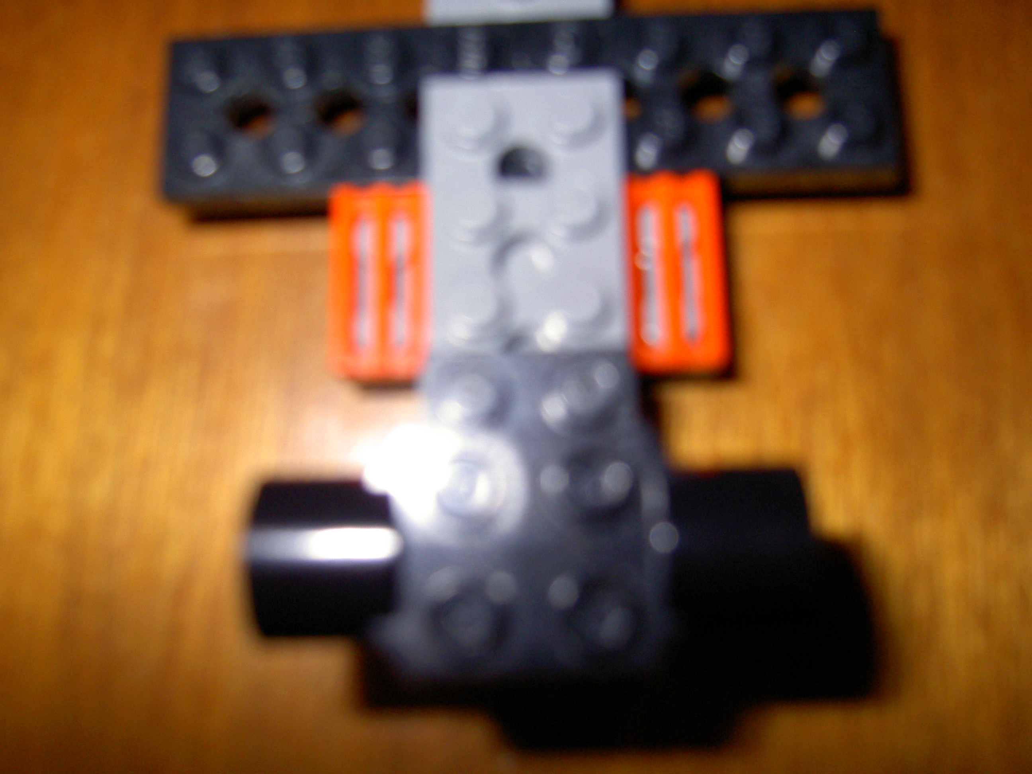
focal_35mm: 34
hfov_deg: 54.0
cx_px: 516
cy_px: 387
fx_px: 1014
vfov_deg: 41.8
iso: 100
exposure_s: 1/60
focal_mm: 5.6
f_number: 2.8
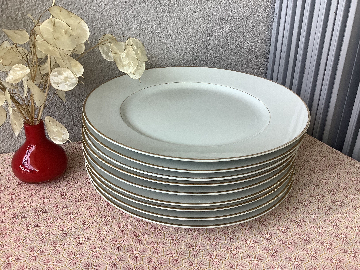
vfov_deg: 45.4
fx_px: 322
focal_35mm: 31
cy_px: 135
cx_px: 180
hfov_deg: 58.4
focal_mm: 3.3
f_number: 2.4
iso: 80
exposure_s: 1/120
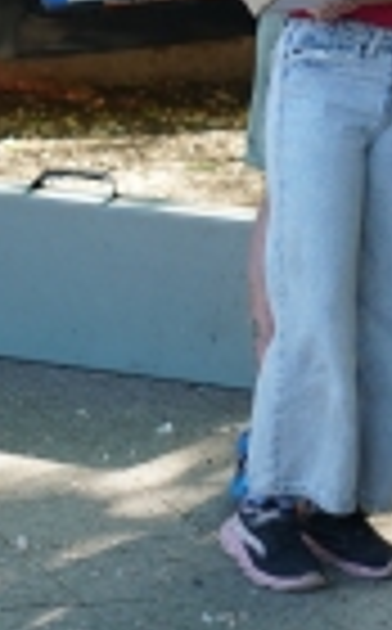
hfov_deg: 5.1
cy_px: 4
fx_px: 4377
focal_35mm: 255
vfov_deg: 8.2
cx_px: 482
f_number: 2.8
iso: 400
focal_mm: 50
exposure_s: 1/400
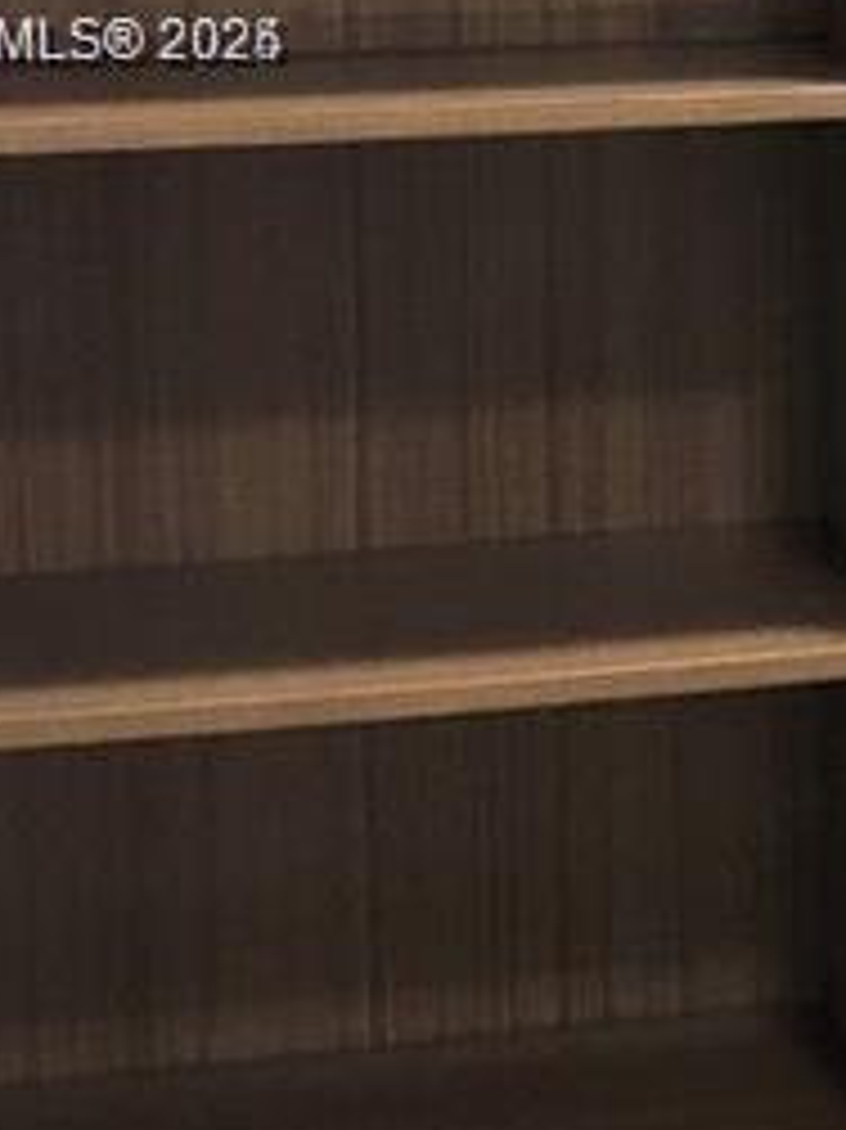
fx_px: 4370
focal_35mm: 134
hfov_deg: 10.4
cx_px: 1485
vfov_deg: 14.5
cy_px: 45
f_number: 1.8
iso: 100
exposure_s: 1/4
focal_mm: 3.99
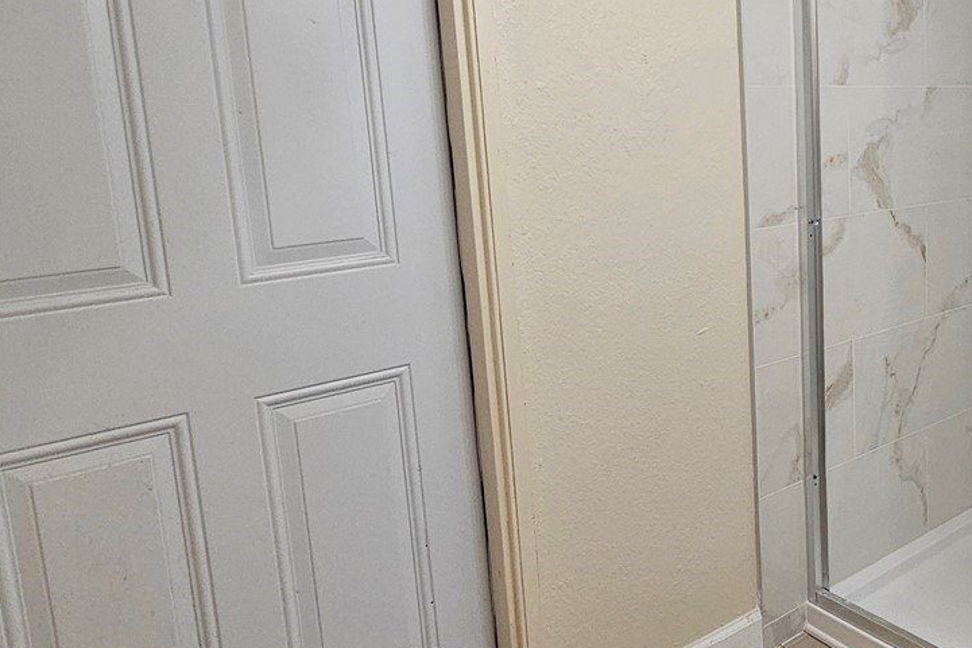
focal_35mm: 30
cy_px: 225
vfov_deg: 43.1
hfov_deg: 56.9
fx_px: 810
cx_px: 791
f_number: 2.2
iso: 250
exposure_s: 1/60
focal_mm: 2.2
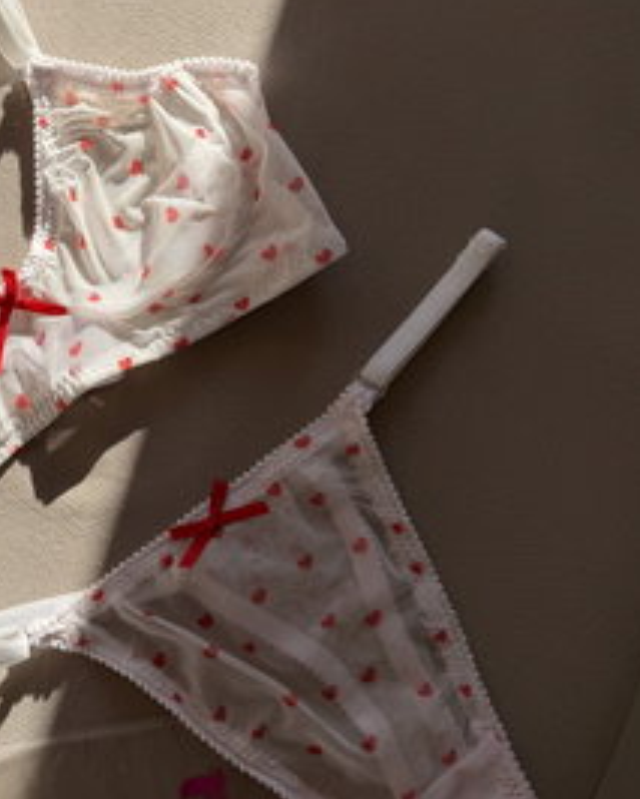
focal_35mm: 47
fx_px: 1112
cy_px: 401
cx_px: 81
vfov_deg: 39.5
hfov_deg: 30.9
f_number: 1.78
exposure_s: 1/3021
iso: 80
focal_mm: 6.76
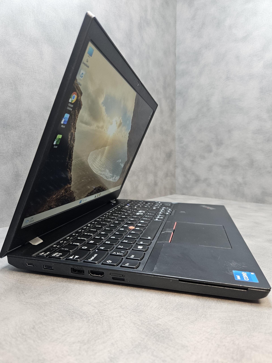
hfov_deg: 58.9
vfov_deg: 73.9
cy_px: 182
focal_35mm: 23
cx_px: 136
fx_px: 241
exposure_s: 1/100
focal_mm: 5.4
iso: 320
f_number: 1.8
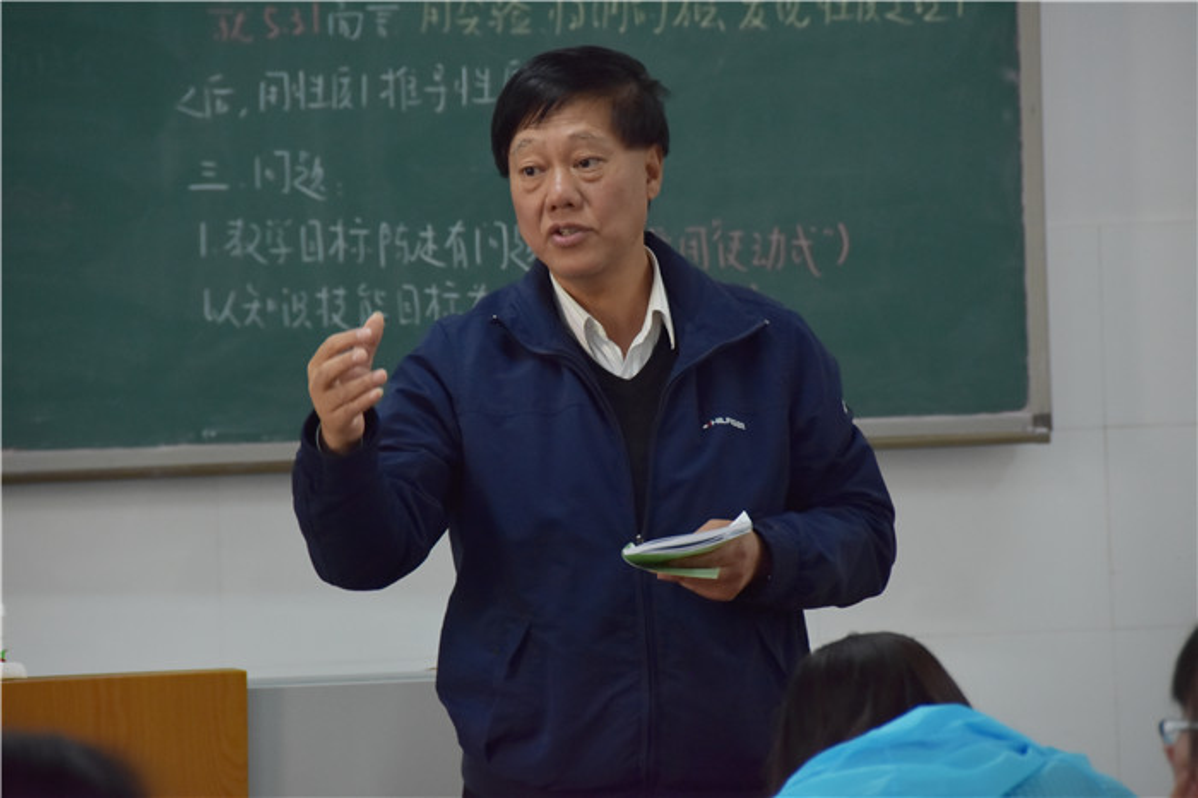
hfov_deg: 6.9
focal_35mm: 300
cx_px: 599
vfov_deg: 4.6
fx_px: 9978
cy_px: 399
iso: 1100
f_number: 5.6
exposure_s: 1/250
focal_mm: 200
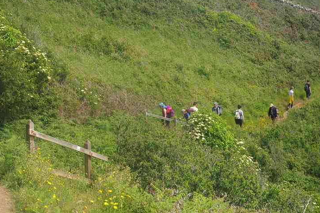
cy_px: 65
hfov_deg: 30.8
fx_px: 575
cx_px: 221
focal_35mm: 65
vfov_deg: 20.9
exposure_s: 1/60
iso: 200
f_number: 11
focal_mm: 31
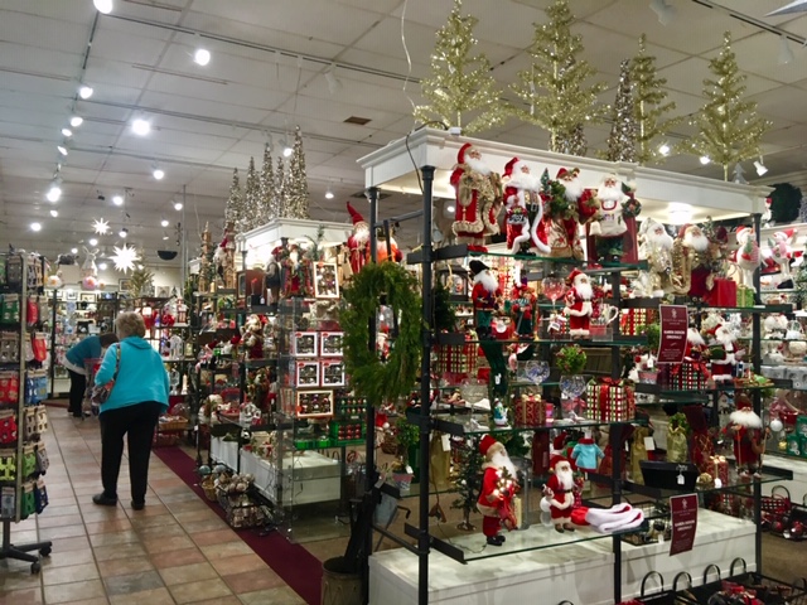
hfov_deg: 61.7
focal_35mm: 29
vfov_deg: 48.2
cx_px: 404
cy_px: 302
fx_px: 676
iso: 100
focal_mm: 4.15
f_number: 2.2
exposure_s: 1/30
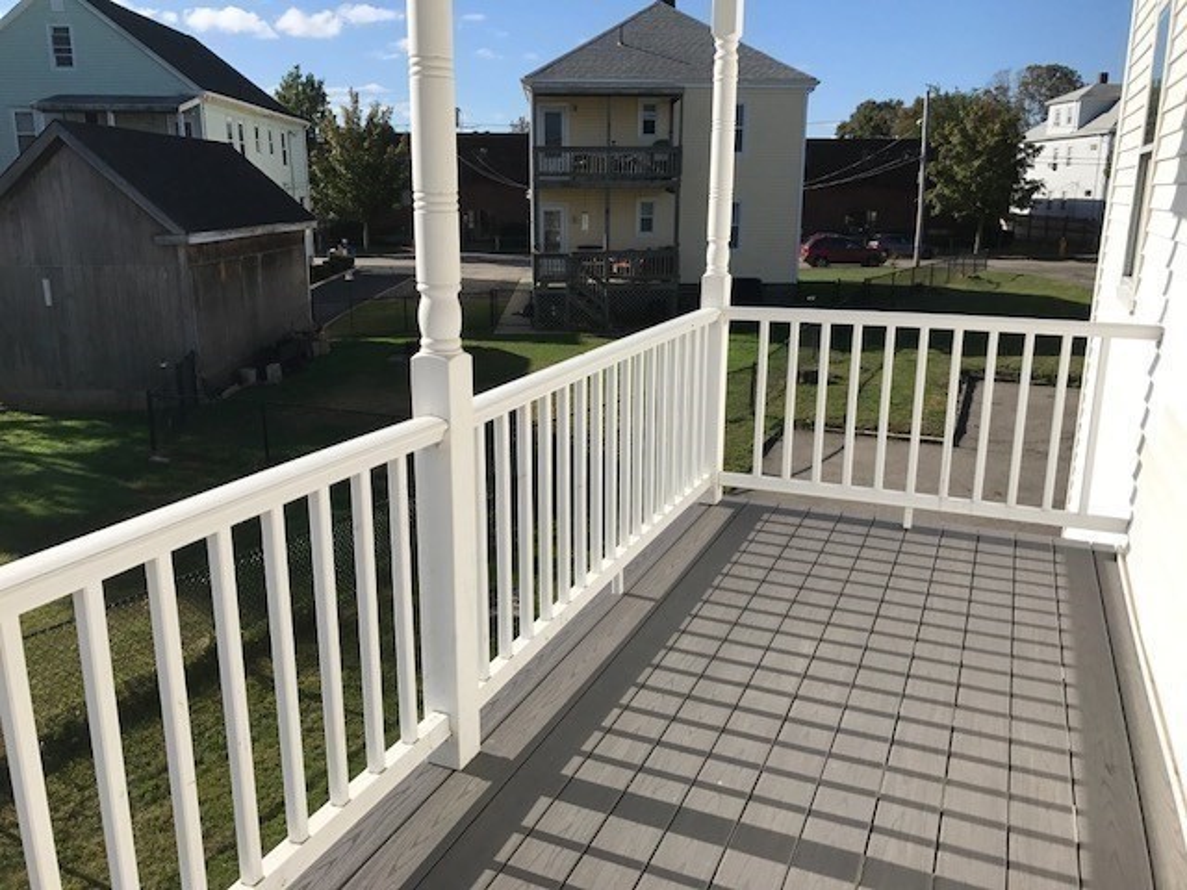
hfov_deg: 63.4
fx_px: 960
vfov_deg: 49.7
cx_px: 594
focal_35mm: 28
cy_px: 445
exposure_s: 1/3195
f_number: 1.8
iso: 20
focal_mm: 3.99
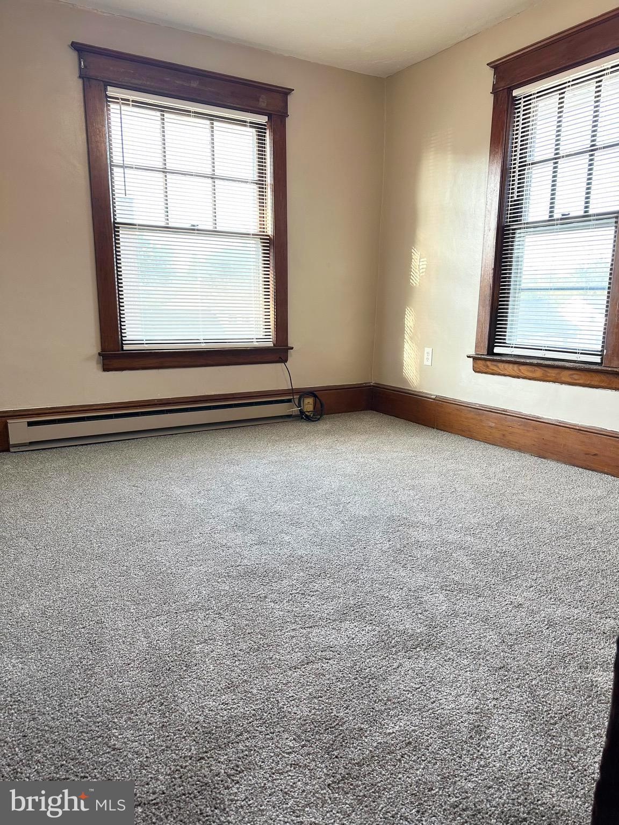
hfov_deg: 56.8
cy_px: 412
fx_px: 572
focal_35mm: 24
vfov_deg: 71.6
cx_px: 310
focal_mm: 6.86
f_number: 1.78
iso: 125
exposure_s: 1/60
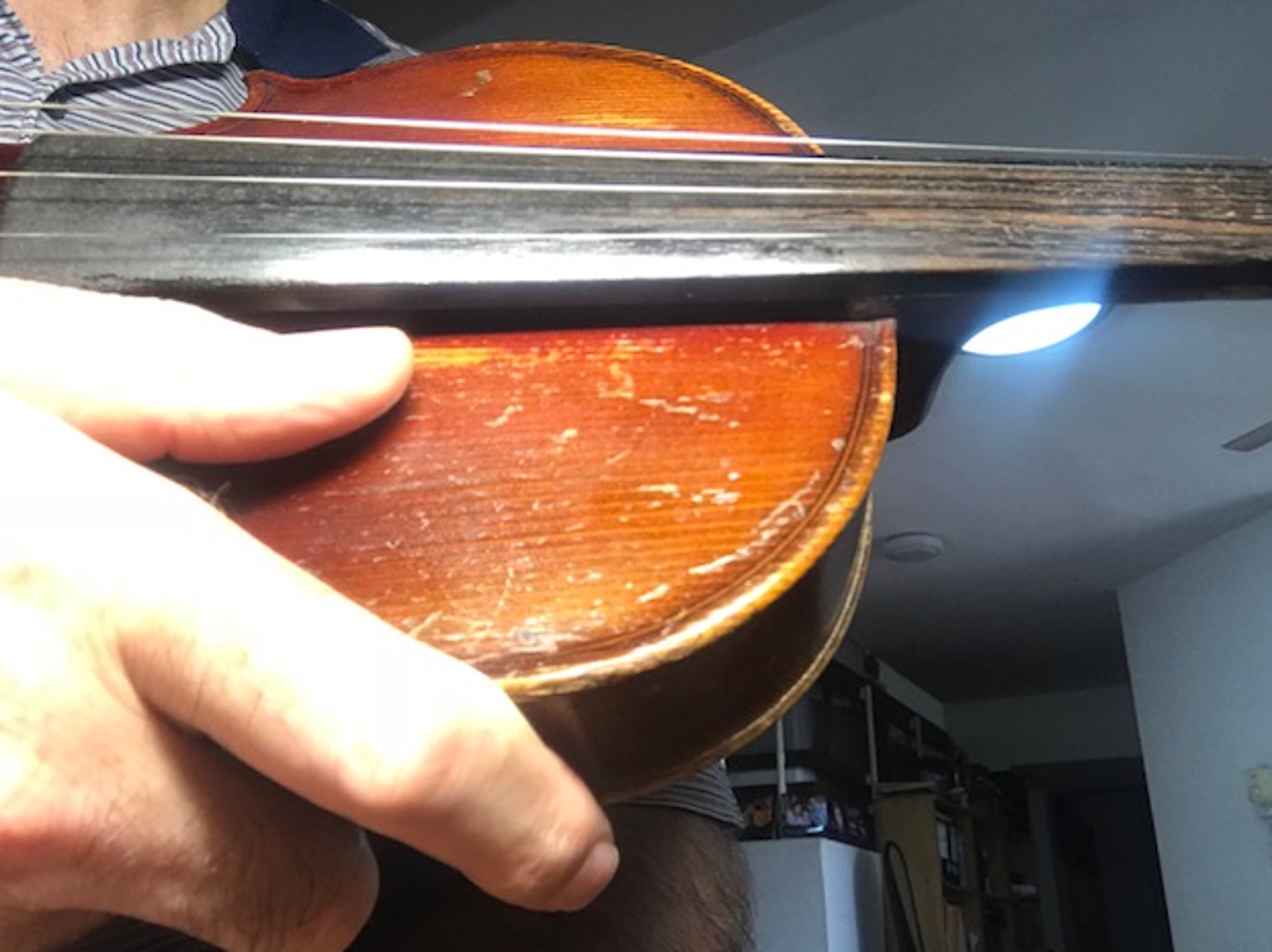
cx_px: 627
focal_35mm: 33
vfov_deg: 42.9
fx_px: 1212
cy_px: 477
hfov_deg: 55.4
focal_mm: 2.87
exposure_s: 1/33
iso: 125
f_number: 2.2
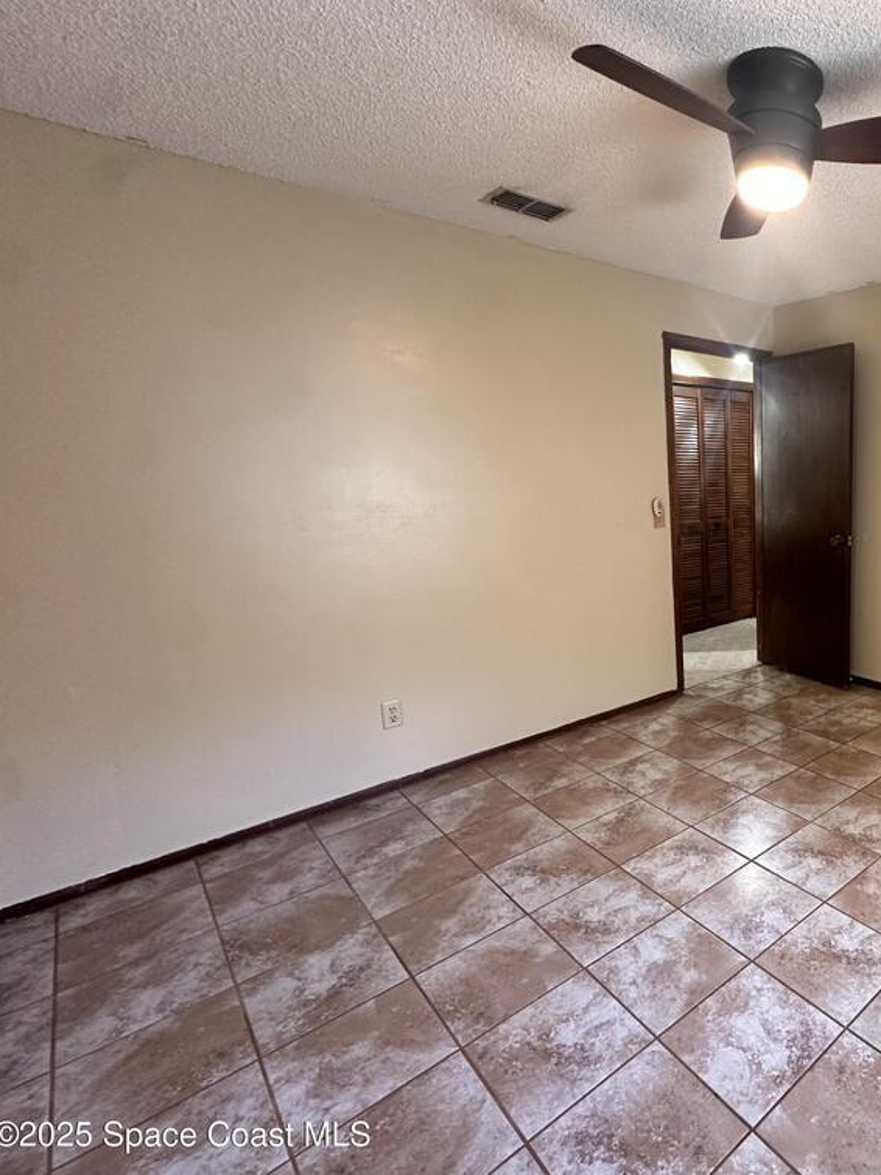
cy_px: 591
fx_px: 645
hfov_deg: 58.9
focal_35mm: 19
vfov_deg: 84.7
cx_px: 788
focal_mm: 2.22
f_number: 2.2
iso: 250
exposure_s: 1/60
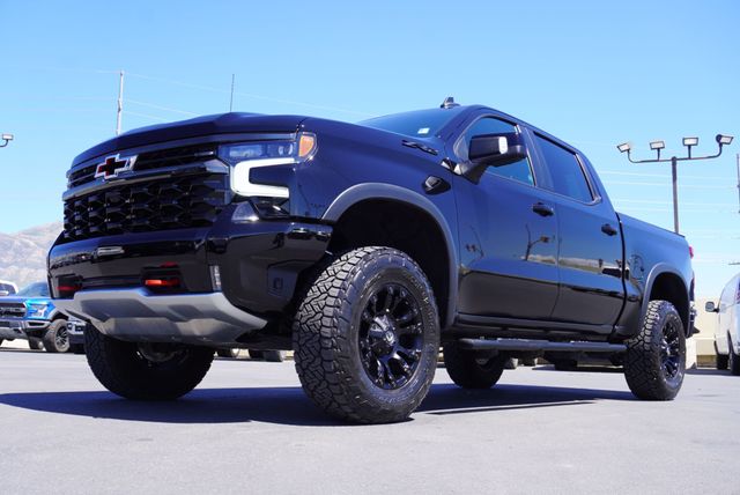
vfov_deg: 35.6
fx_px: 772
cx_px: 370
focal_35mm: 38
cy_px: 248
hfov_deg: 51.2
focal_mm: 25
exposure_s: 1/100
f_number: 8
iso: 100
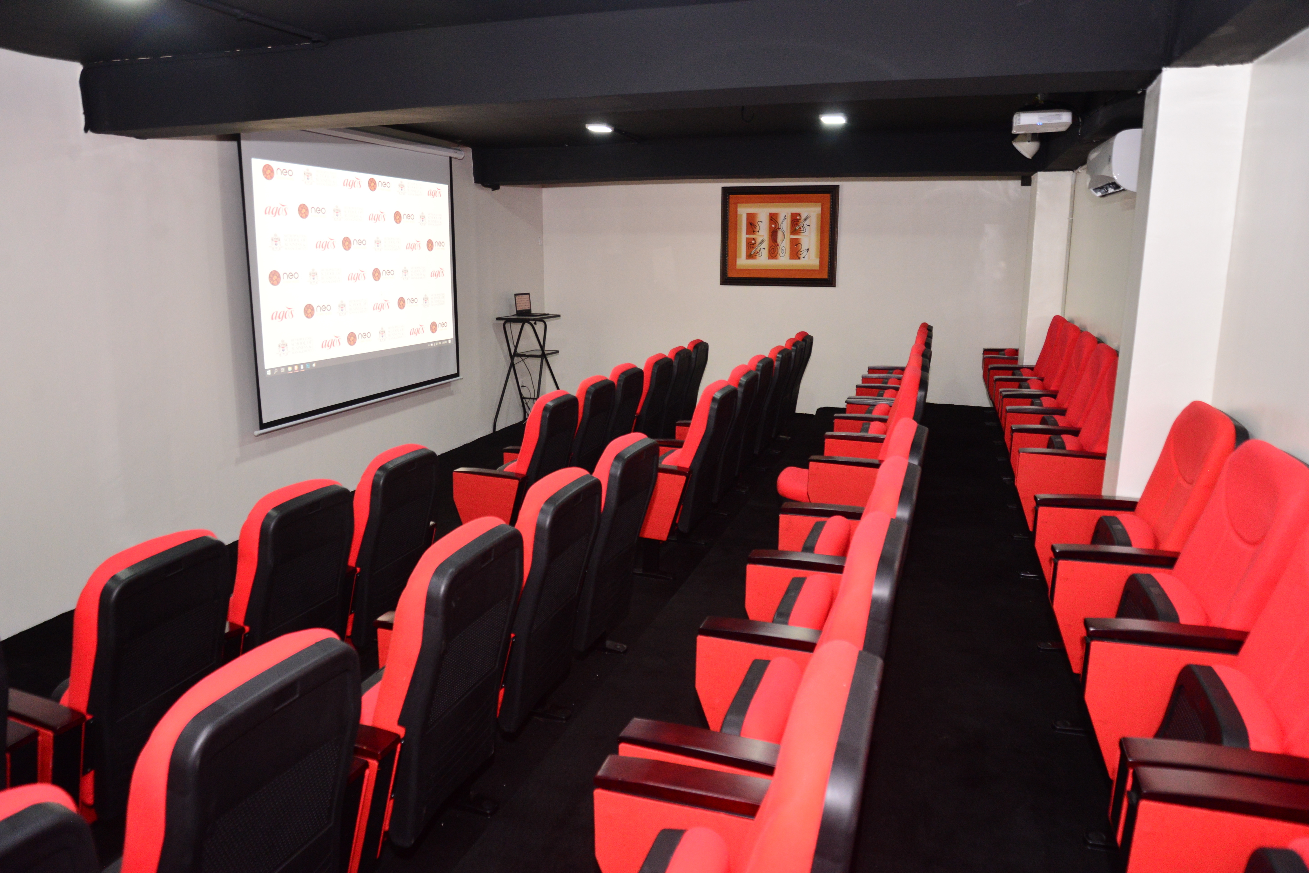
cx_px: 654
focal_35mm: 24
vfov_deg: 53.1
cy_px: 436
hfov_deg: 73.7
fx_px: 873
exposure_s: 1/60
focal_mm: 24
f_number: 5
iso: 2000
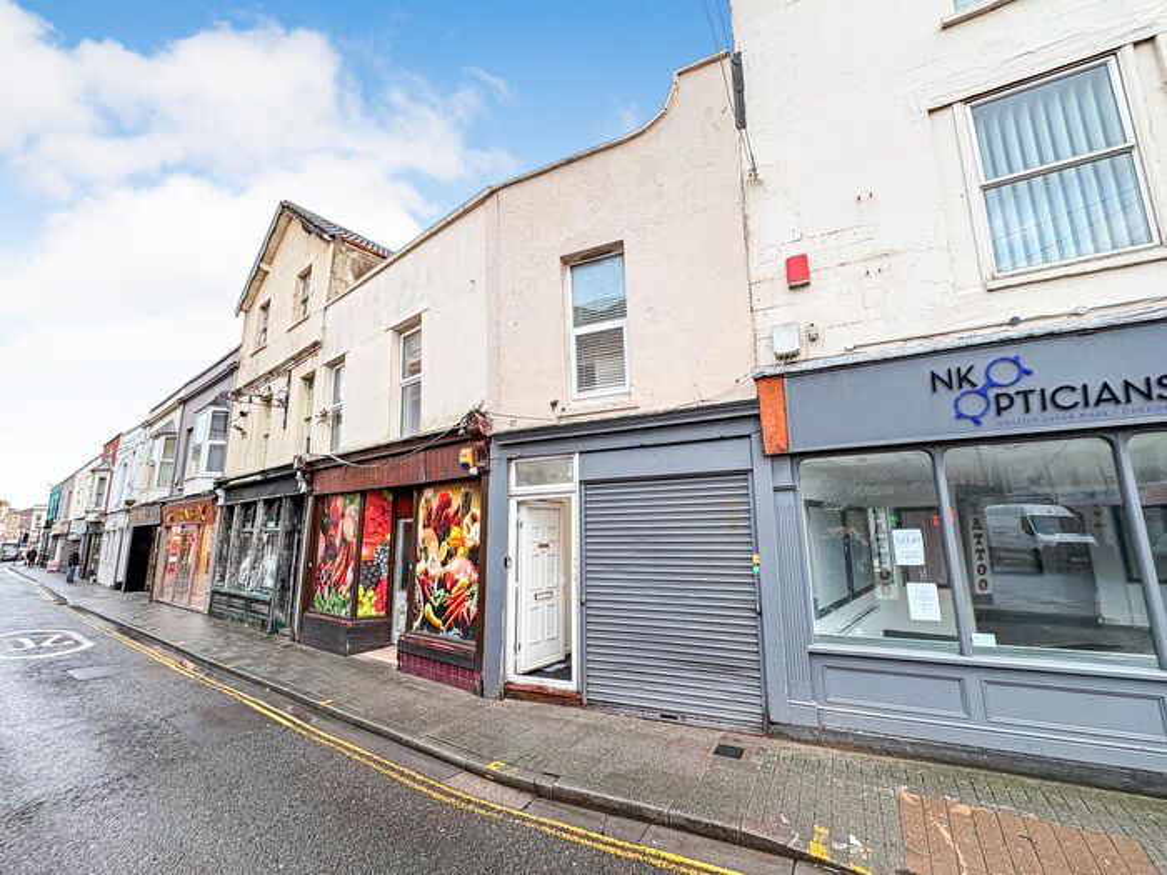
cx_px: 584
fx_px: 472
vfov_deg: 85.7
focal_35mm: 14
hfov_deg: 102.1
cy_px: 438
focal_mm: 2.22
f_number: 2.2
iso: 50
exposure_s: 1/100
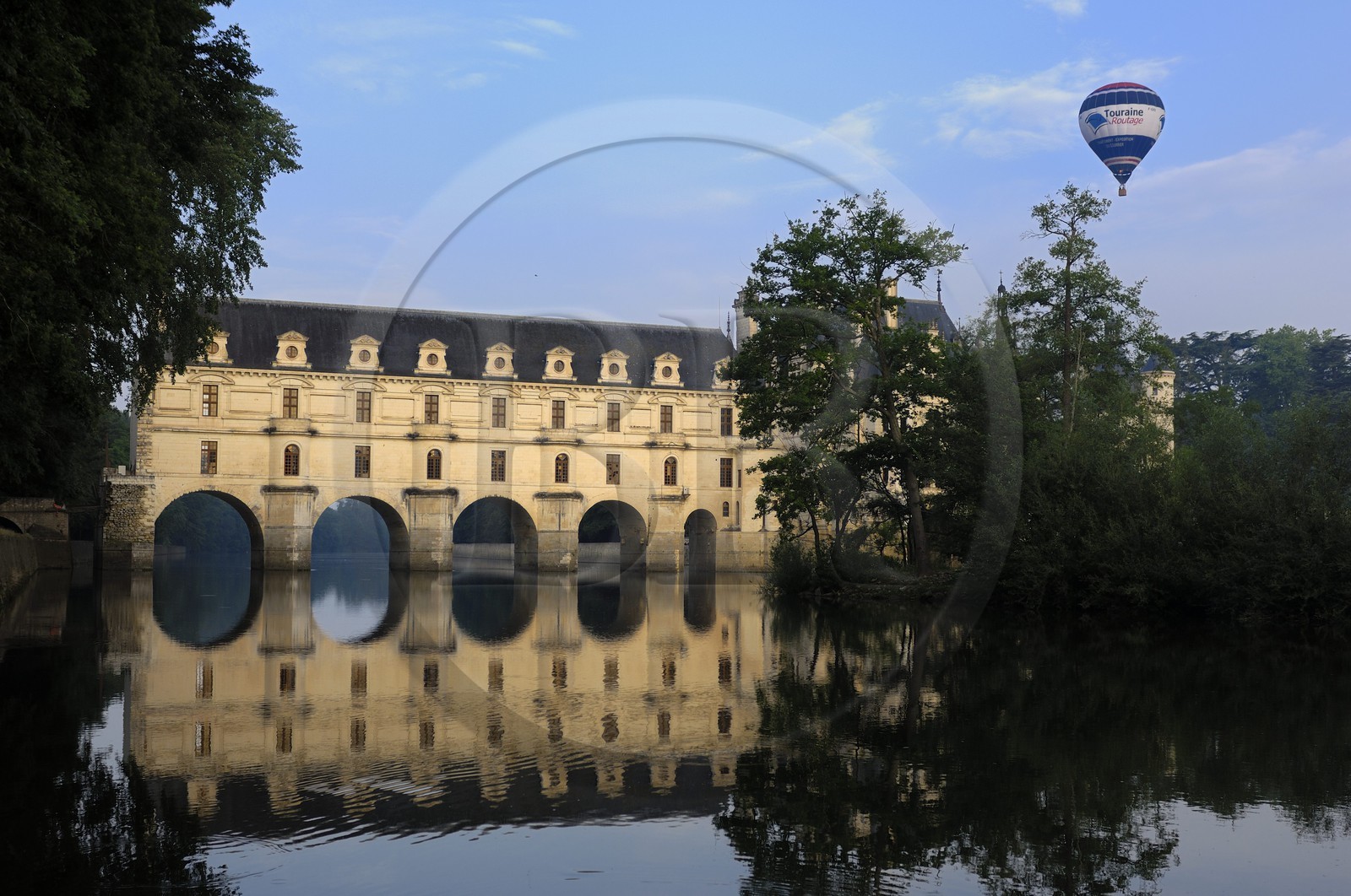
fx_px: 1574
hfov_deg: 46.5
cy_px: 448
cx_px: 676
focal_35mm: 42
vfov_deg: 31.8
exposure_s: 1/160
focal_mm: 28
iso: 100
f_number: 3.8
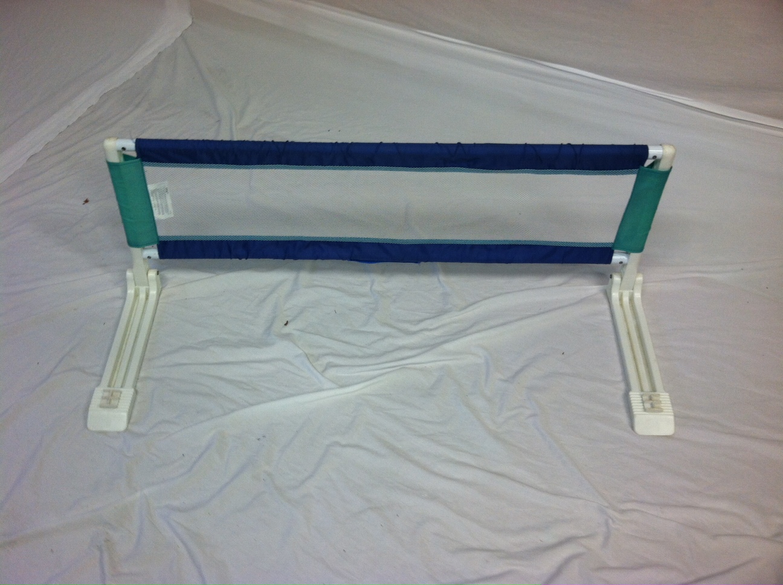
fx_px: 791
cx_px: 392
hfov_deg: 52.7
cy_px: 292
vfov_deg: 40.6
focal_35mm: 35
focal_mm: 3.85
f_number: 2.8
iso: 80
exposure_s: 1/18
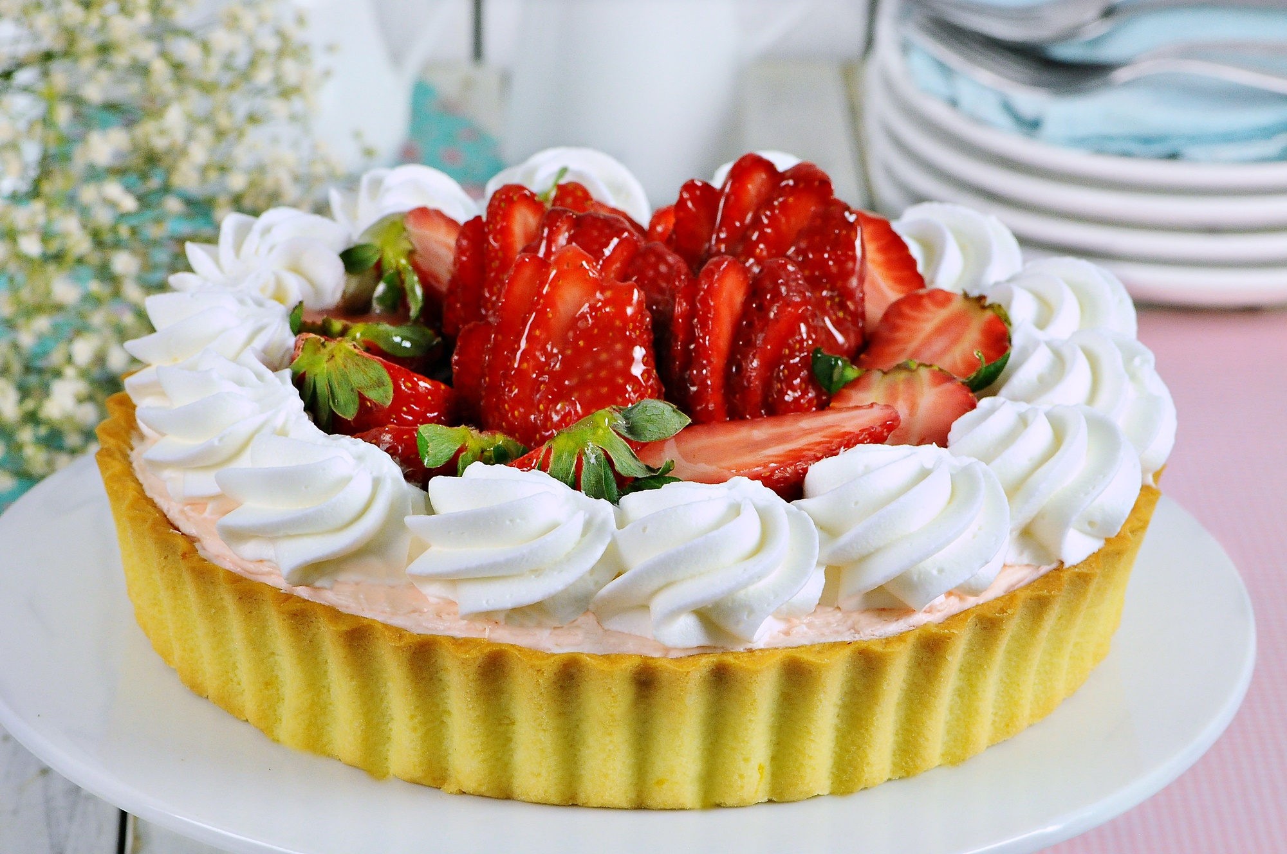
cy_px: 427
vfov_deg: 8.7
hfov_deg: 13.1
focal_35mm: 158
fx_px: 5623
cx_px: 644
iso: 1250
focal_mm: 105
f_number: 13
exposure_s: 1/8
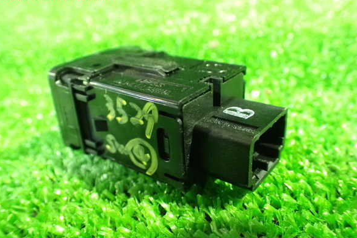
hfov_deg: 58.7
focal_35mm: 32
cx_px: 181
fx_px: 317
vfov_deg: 41.1
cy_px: 124
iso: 1600
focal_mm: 5.4
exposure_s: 1/25
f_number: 2.3
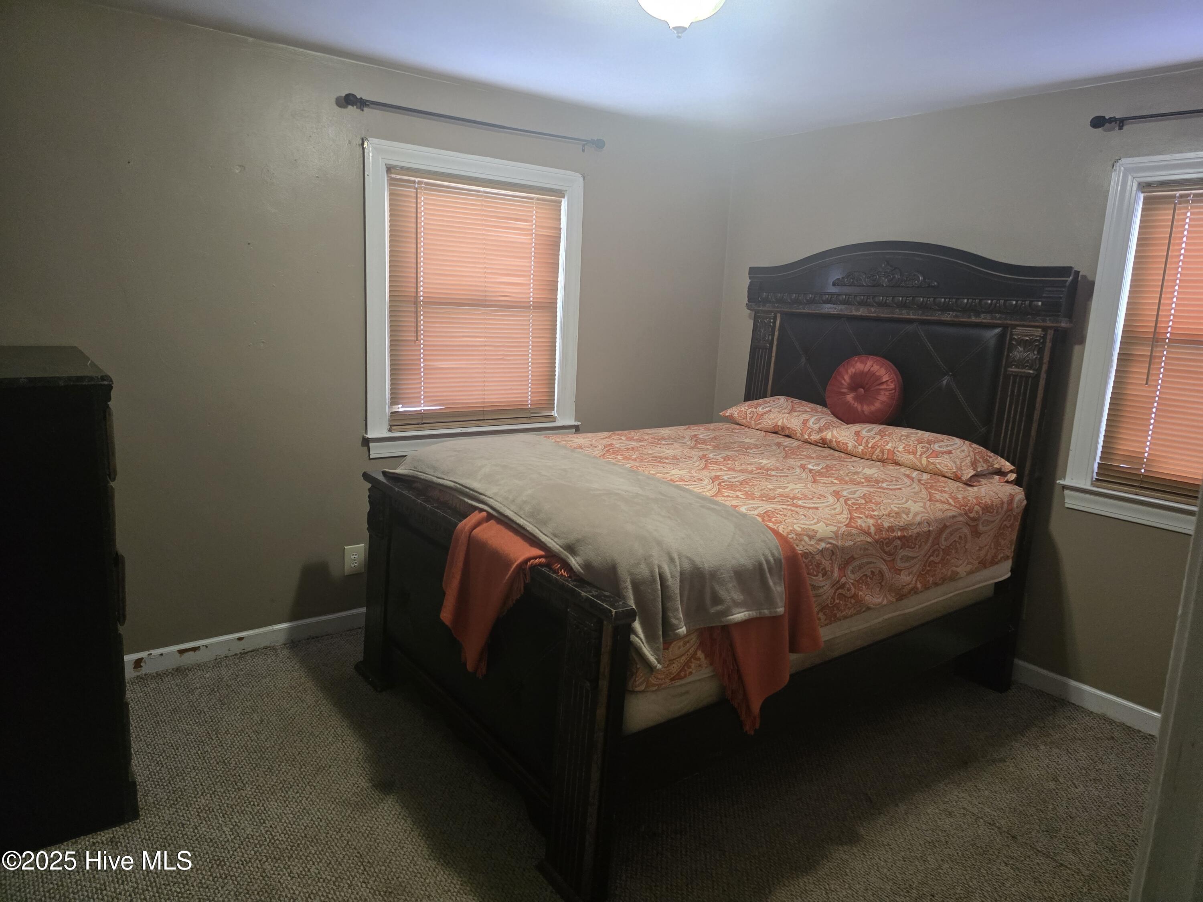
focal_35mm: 23
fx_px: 799
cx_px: 602
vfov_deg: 58.9
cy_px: 451
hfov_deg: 73.9
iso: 800
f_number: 1.7
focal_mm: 6.3
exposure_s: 1/120
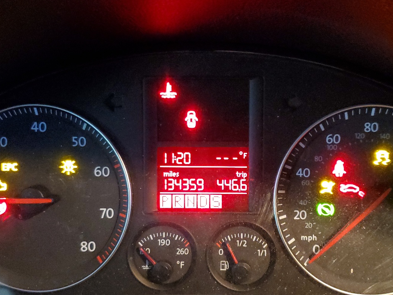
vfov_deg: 35.9
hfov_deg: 46.7
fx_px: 454
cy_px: 165
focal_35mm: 40
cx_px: 225
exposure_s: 1/15
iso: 623
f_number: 1.5
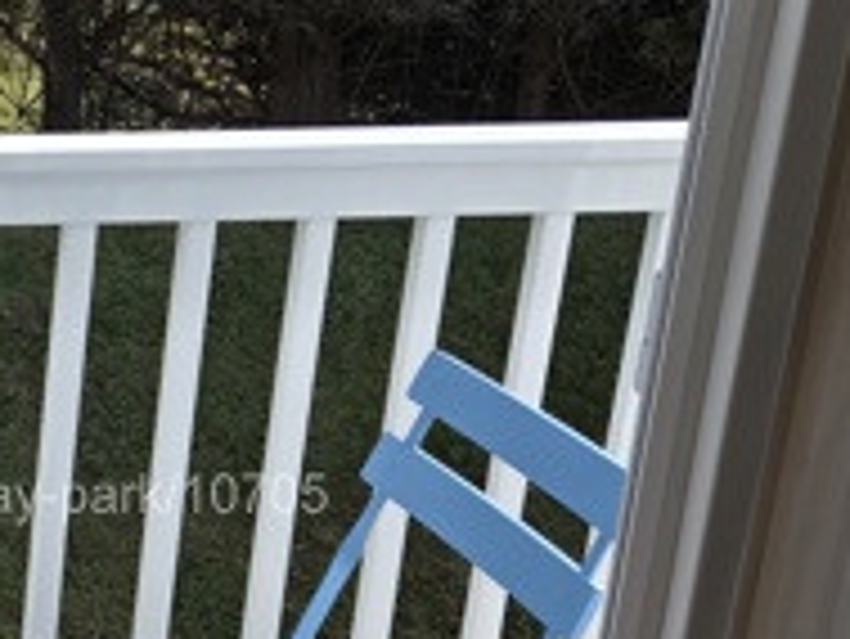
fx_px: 2089
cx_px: -481
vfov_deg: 17.3
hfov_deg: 19.5
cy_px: 493
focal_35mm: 85
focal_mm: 5.4
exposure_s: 1/2921
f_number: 1.8
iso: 50
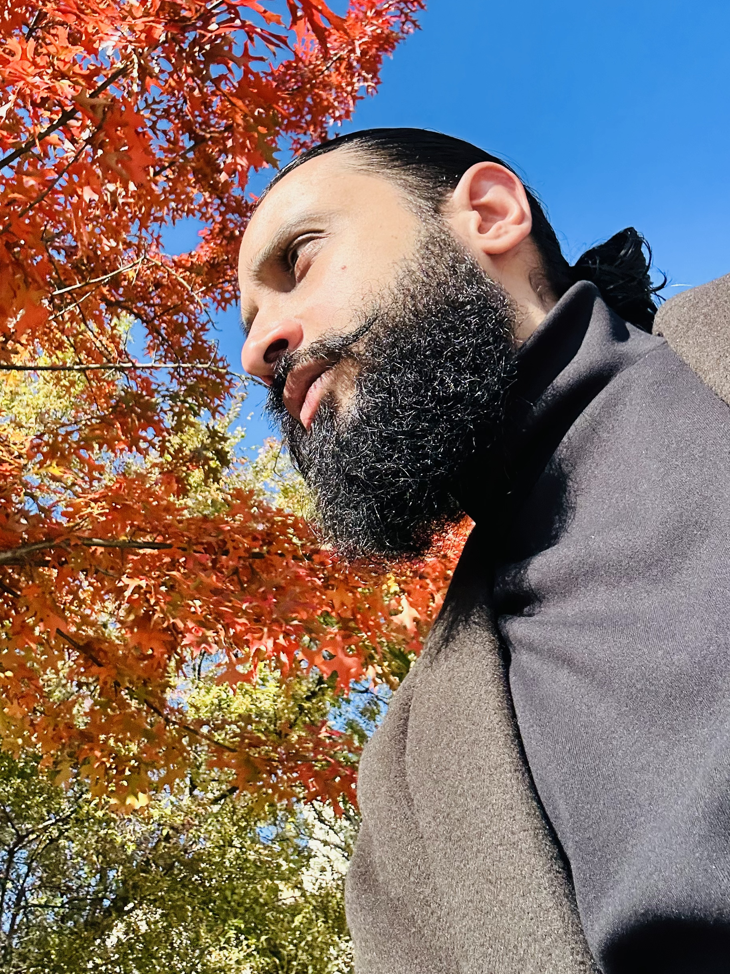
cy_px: 374
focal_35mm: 38
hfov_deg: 37.7
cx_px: 335
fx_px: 1069
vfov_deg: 48.6
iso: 25
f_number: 1.9
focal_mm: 2.69
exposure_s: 1/607
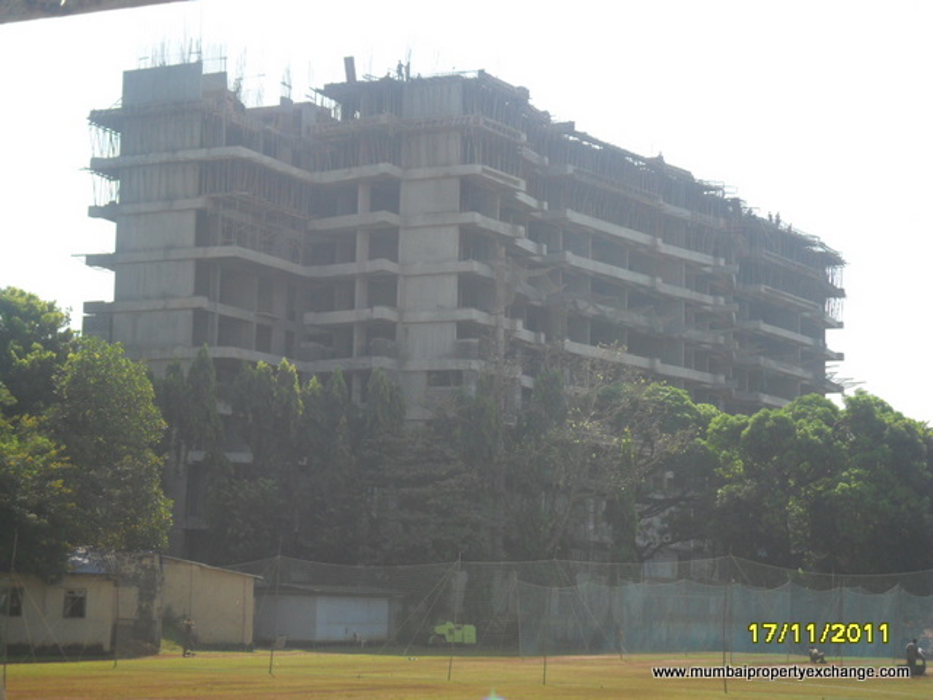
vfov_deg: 19.9
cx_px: 466
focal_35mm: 74
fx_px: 1995
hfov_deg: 26.3
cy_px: 350
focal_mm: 13.2
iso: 100
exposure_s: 1/500
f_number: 3.9
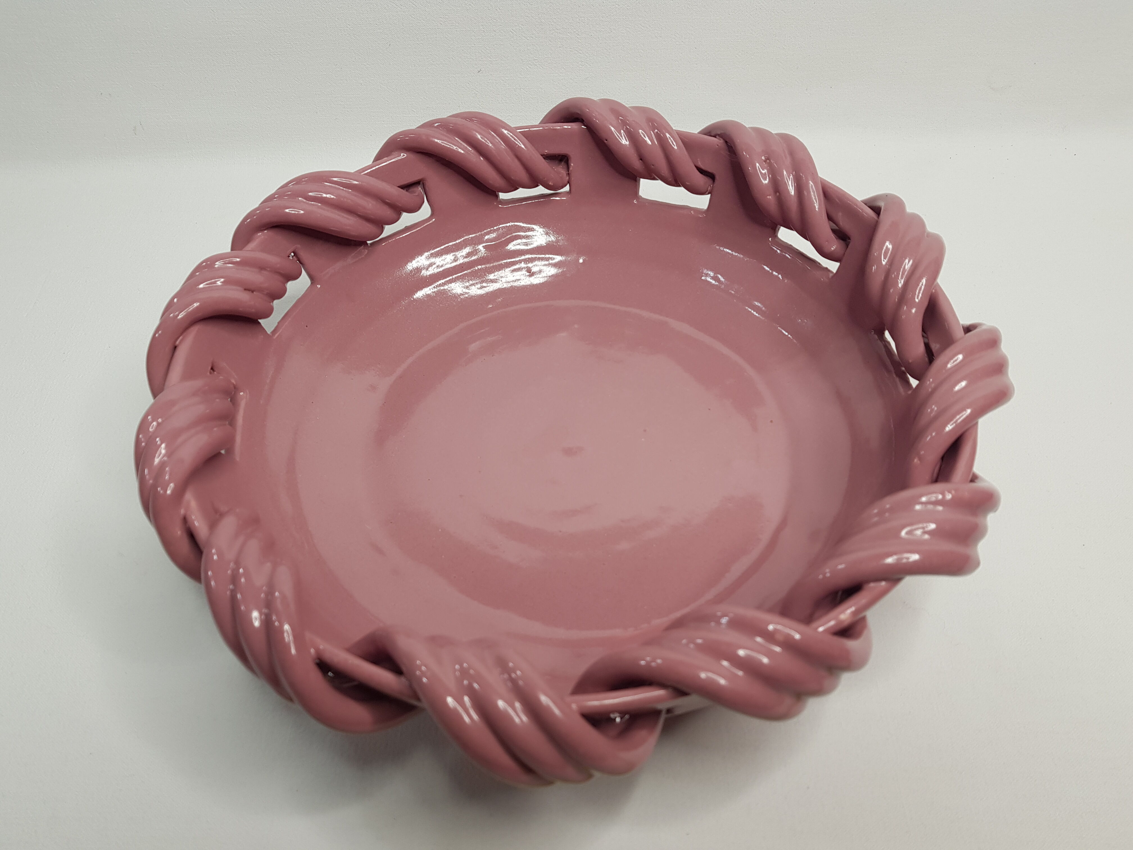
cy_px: 425
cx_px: 566
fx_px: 851
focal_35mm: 26
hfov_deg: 67.3
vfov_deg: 53.1
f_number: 1.7
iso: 64
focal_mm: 4.2
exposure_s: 1/100
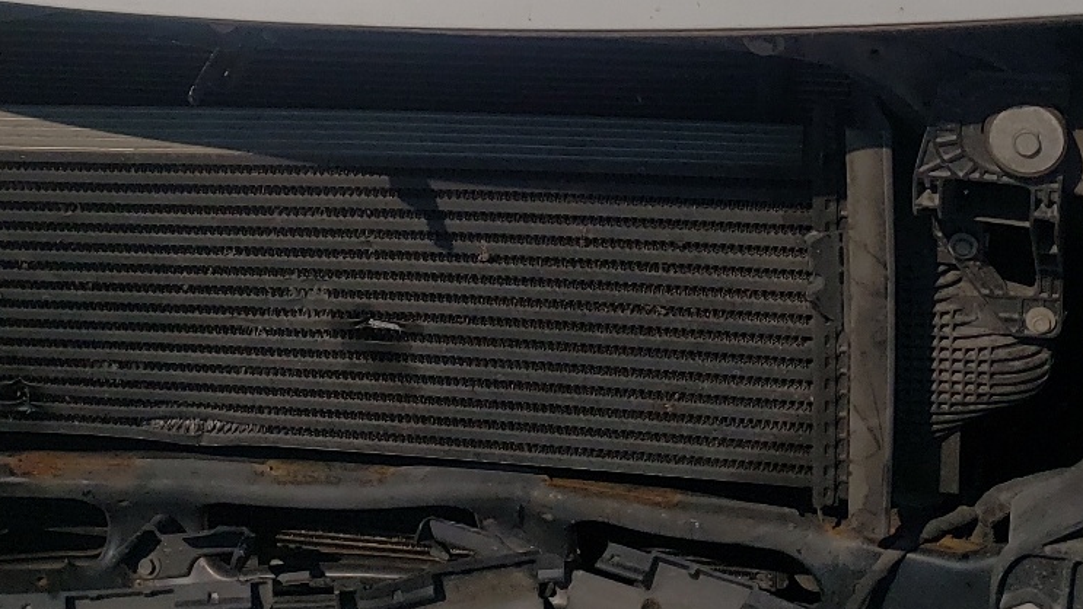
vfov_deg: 18.8
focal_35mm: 61
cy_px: -93
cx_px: 522
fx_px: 1752
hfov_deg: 34.4
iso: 50
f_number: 1.5
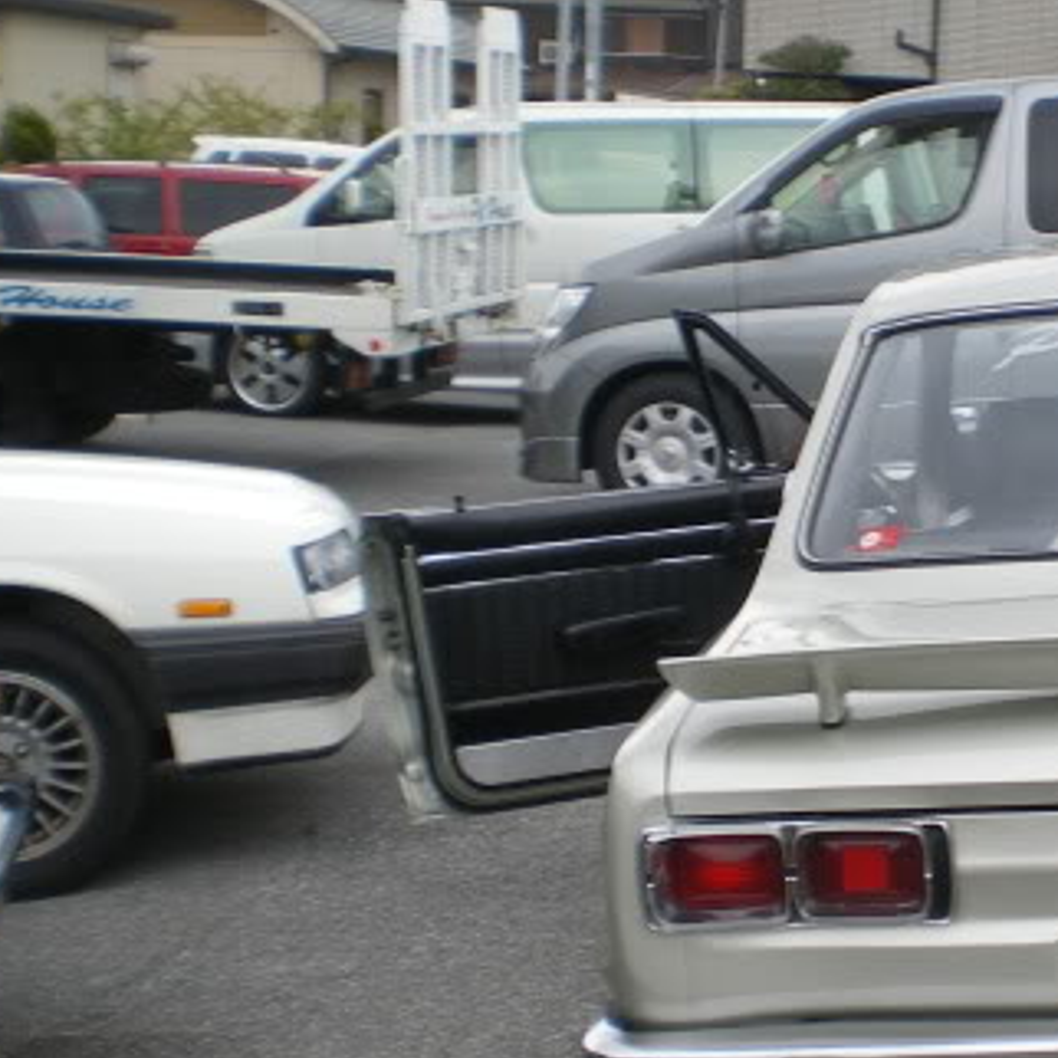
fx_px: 2732
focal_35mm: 79
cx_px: 1160
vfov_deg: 21.8
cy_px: 690
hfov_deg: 20.9
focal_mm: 6.3
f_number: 4.6
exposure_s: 1/200
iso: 50
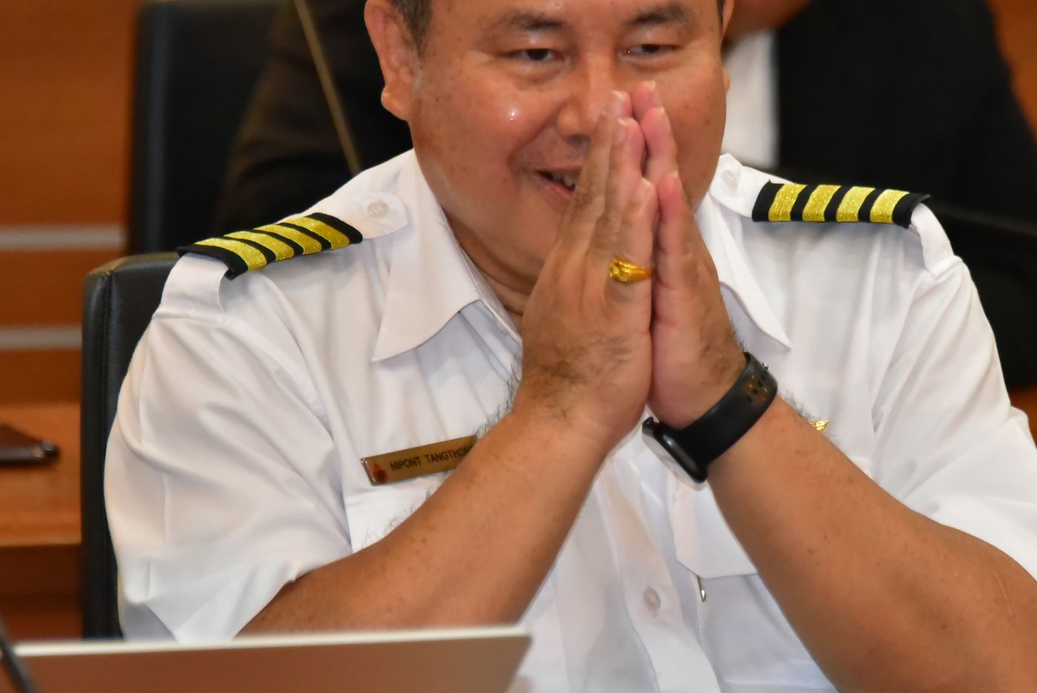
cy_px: 221
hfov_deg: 5.5
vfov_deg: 3.7
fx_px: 10835
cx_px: 625
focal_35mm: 376
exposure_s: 1/200
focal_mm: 210
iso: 8000
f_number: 5.6
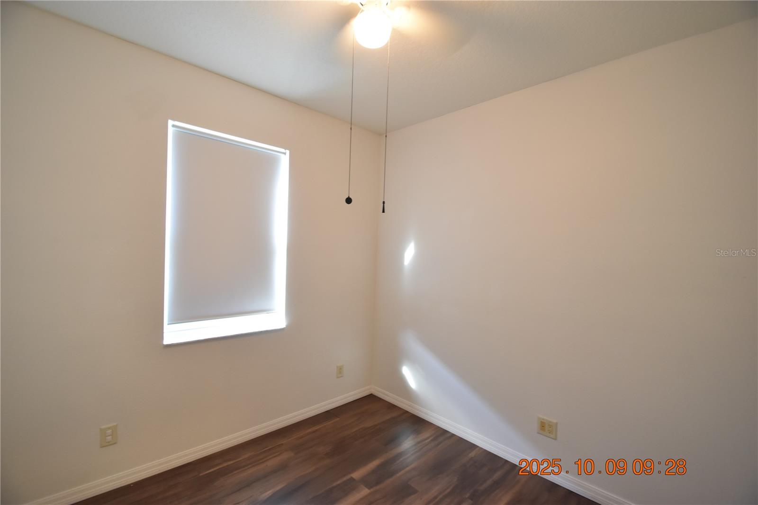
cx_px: 379
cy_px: 252
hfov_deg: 100.4
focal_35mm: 15
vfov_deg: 77.3
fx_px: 316
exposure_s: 1/20
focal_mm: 10
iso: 800
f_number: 3.5
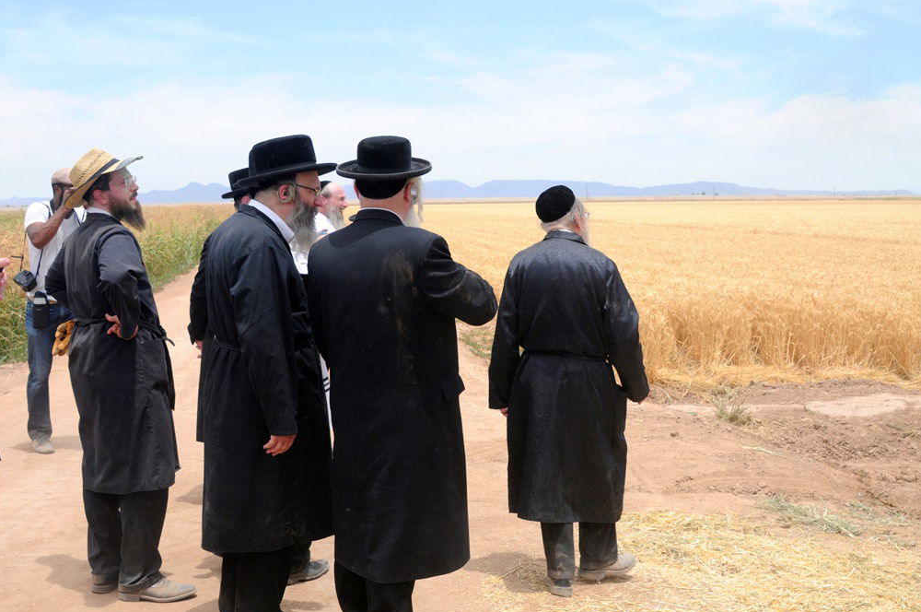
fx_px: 1099
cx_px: 470
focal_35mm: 43
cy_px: 304
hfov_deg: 45.5
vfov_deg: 31.1
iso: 250
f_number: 9
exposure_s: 1/320
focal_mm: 28
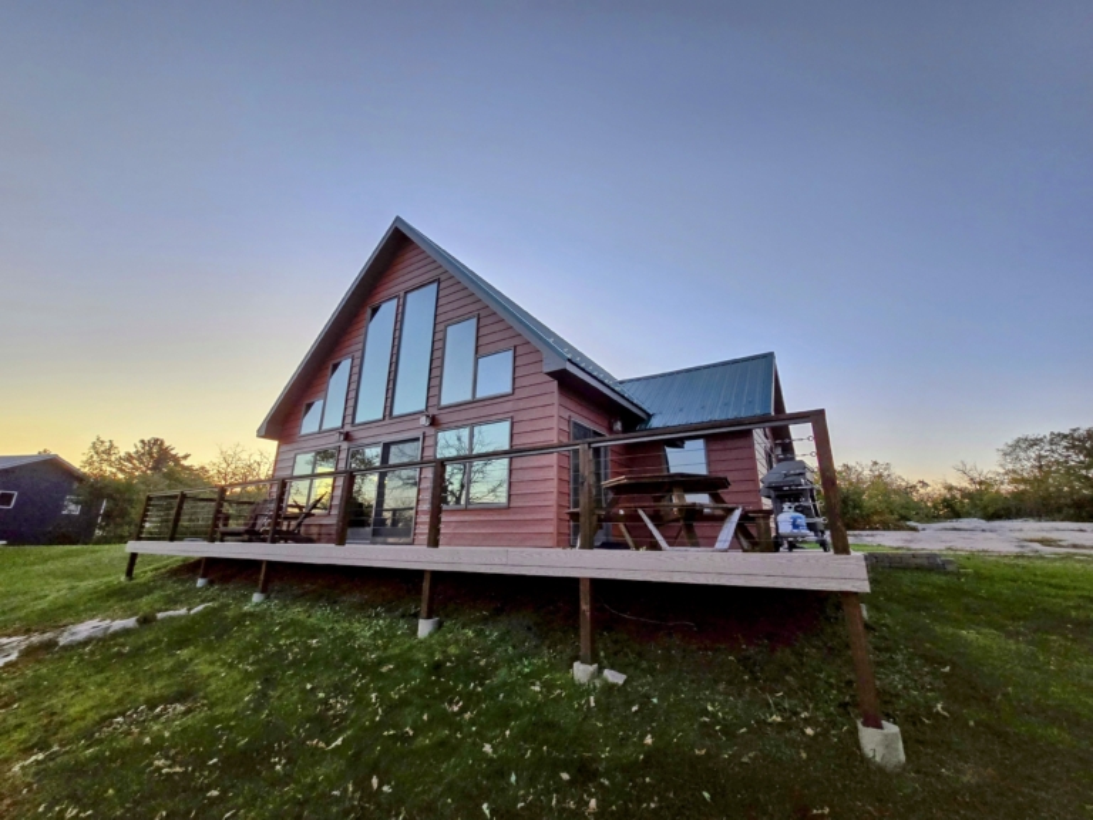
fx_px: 410
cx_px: 546
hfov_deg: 106.2
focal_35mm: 13
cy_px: 410
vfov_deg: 89.9
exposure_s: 1/60
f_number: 2.2
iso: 250
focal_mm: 2.2
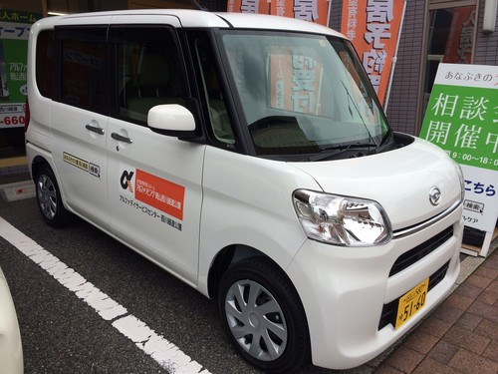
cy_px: 187
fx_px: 432
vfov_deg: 46.8
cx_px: 249
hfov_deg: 60.0
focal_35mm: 30
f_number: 2.2
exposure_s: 1/1414
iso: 32
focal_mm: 4.12
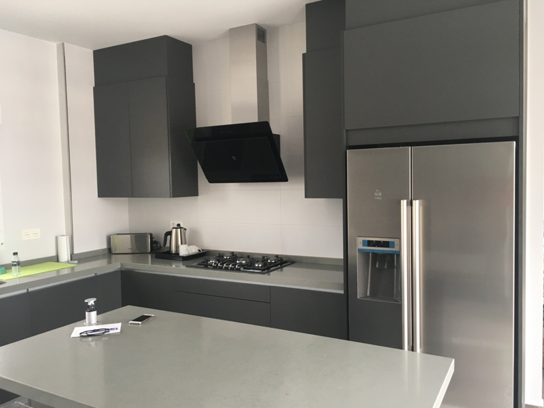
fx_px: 456
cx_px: 272
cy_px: 204
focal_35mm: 29
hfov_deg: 61.7
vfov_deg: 48.2
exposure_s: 1/33
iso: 50
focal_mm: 4.15
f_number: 2.2
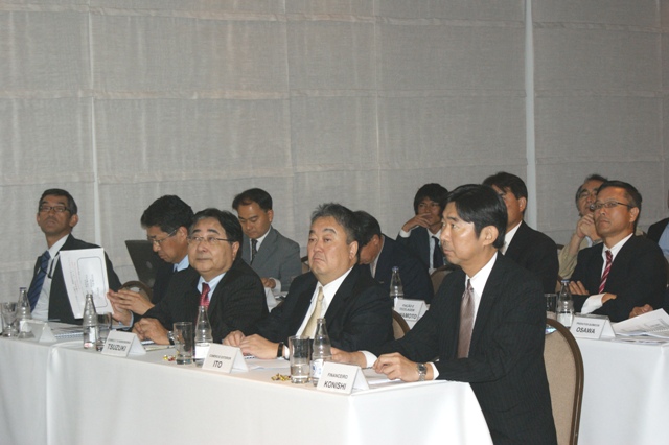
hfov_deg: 27.0
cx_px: 334
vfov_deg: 18.2
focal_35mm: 75
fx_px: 1393
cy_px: 222
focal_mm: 50
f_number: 5.6
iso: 400
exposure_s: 1/80
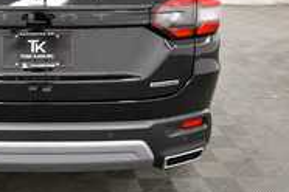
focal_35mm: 58
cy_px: 35
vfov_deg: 23.0
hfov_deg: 33.1
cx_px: 40
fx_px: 466
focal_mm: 18
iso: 1400
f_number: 5.3
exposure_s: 1/125
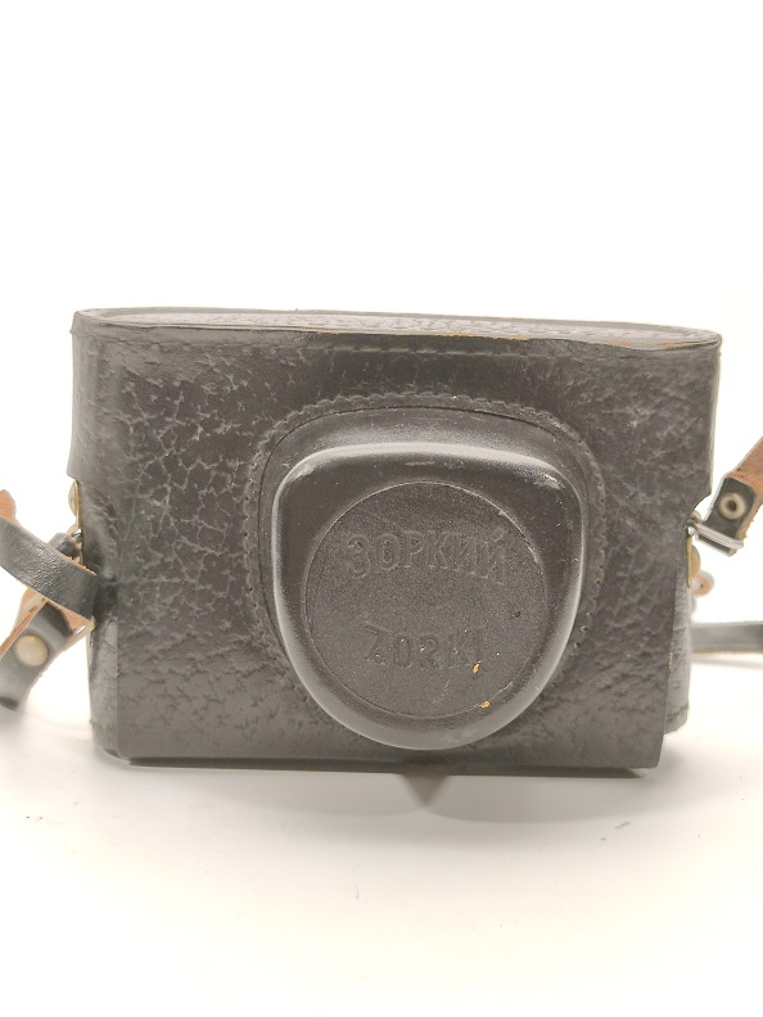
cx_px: 382
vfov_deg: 39.7
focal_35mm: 48
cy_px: 508
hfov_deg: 30.3
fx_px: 1411
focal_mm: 6.72
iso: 403
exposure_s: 1/50
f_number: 1.69
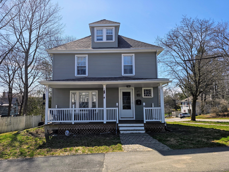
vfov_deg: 54.8
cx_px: 106
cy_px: 91
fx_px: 165
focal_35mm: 25
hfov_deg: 69.3
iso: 32
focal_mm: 6.3
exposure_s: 1/2000
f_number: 1.7
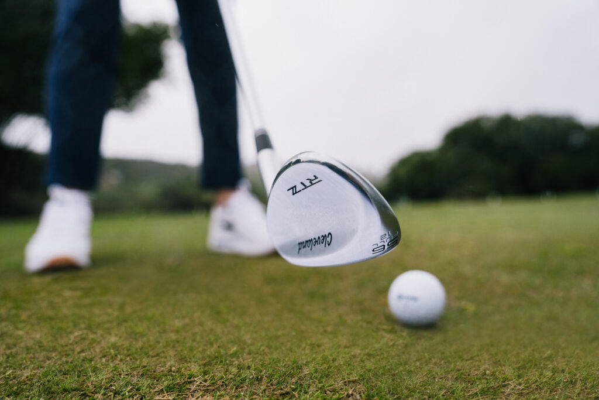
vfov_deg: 51.3
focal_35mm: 25
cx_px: 300
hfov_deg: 71.5
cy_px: 200
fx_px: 416
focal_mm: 25
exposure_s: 1/1600
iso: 320
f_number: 4
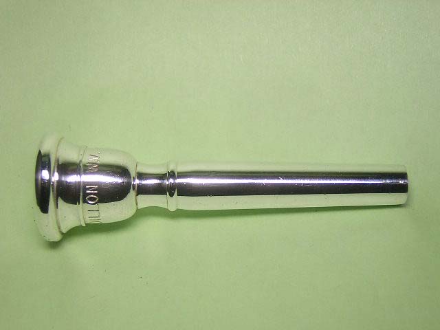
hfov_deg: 31.2
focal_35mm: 62
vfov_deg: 23.7
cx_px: 220
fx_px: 788
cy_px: 165
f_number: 3.4
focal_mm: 8.1
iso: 100
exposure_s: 1/46
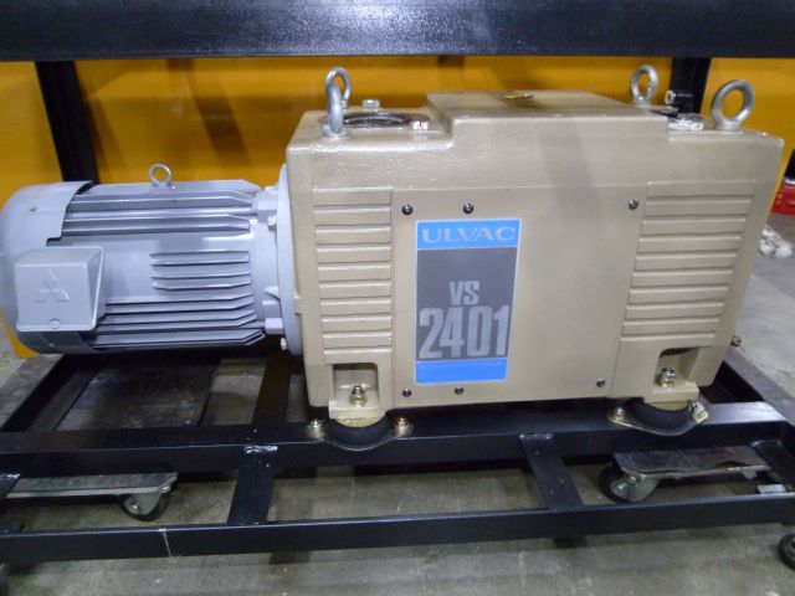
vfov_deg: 56.8
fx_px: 551
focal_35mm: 24
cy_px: 298
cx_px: 398
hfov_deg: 71.6
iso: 400
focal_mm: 4.3
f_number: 2.2
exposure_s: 1/10
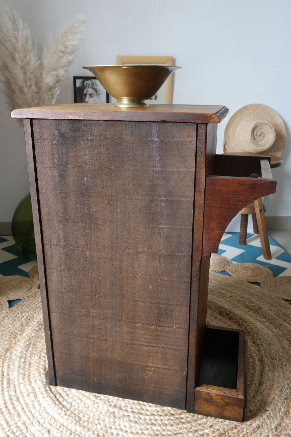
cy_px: 218
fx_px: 400
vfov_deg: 57.2
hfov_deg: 40.0
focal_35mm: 33
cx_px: 146
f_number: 5.6
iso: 1600
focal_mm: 22
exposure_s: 1/25
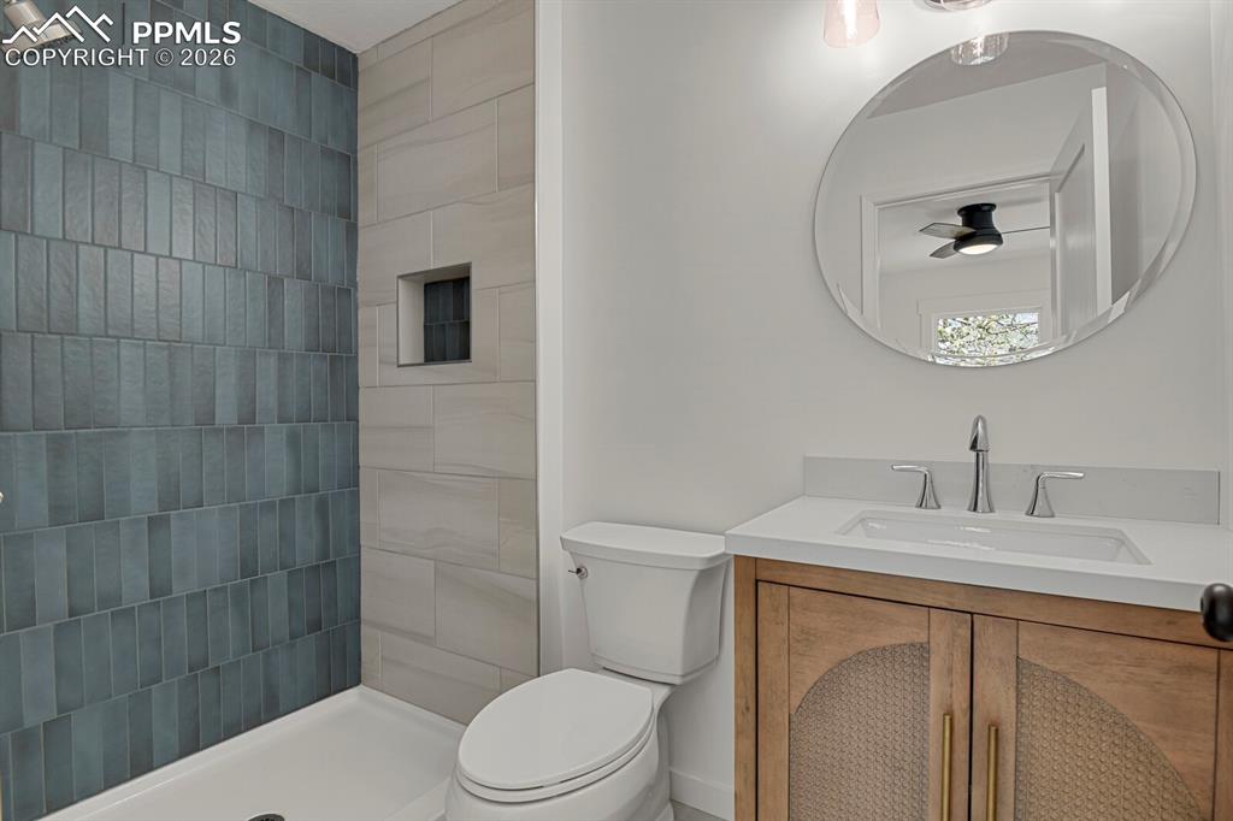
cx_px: 616
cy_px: 410
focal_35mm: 17
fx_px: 582
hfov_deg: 93.3
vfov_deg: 70.4
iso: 5600
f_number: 8
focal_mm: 17
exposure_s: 1/20
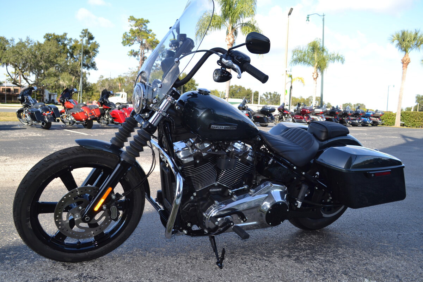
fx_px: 352
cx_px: 212
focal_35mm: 30
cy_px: 141
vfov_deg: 43.6
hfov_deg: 61.9
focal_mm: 20
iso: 100
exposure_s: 1/200
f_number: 5.6
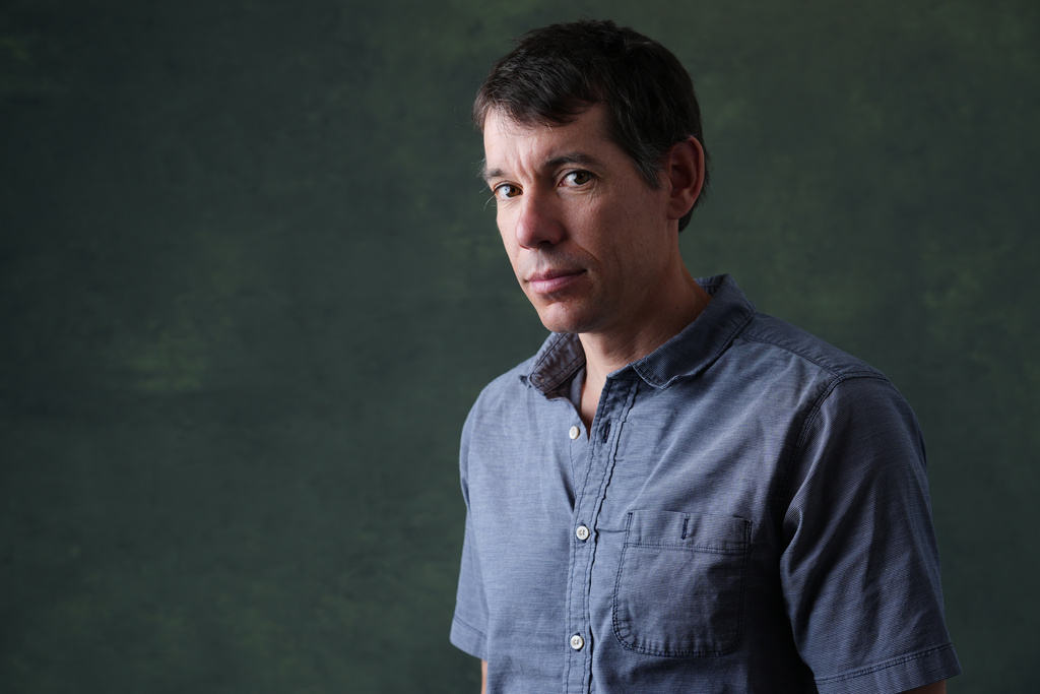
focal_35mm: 79
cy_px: 347
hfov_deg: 25.7
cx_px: 520
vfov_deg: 17.3
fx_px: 2282
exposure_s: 1/320
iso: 200
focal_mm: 79
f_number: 5.6
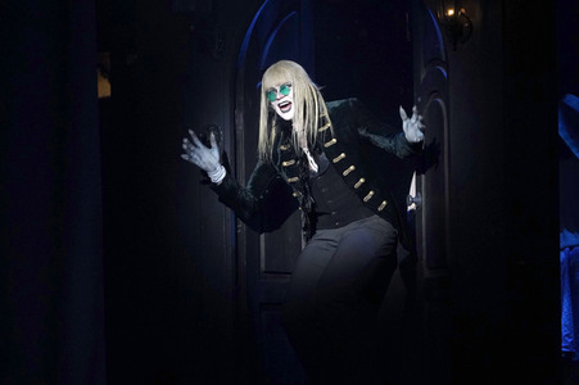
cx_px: 290
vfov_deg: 6.9
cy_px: 192
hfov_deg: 10.3
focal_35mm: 200
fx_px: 3214
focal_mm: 200
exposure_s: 1/160
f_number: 8
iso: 3200
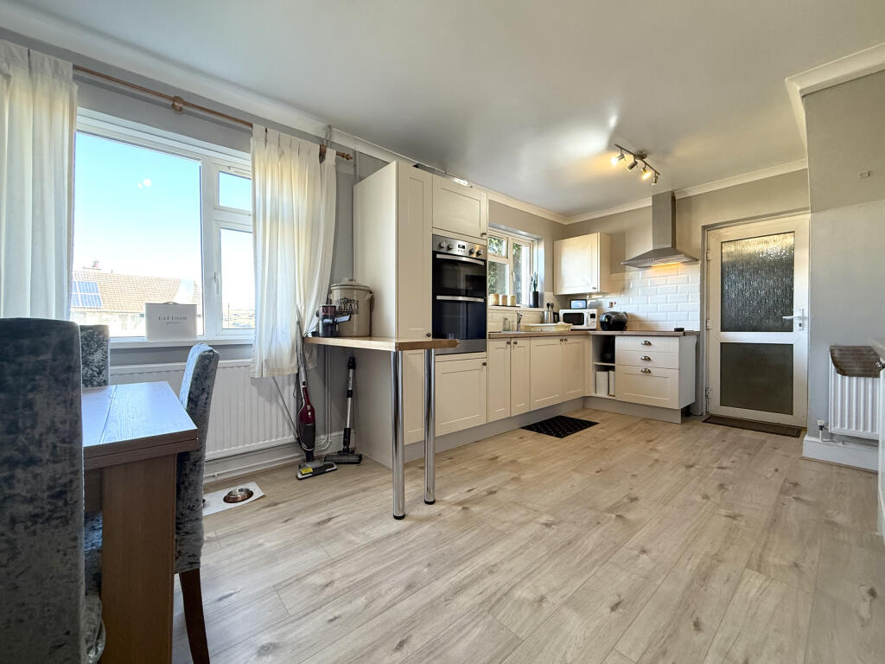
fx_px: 358
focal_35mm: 14
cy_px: 332
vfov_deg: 85.7
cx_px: 442
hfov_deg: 102.1
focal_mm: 2.22
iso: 200
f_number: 2.2
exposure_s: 1/100
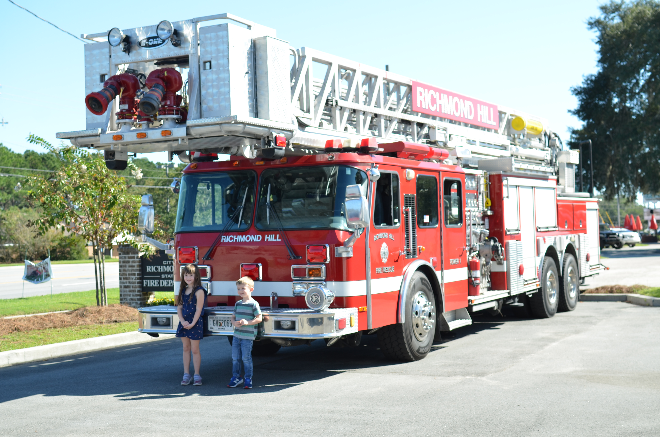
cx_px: 330
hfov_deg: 37.9
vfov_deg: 25.6
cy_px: 218
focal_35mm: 52
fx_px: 961
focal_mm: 35
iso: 100
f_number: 4.5
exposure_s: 1/320
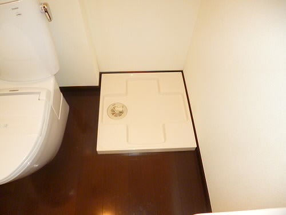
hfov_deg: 71.6
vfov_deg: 56.8
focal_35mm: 24
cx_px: 143
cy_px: 108
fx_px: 198
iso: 400
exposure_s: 1/60
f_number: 2.5
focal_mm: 4.3
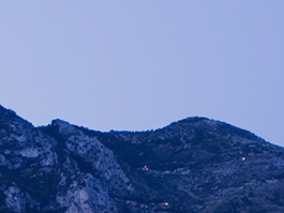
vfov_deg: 7.0
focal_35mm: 203
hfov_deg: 9.7
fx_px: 1666
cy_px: 453
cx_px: 9
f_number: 8
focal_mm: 35
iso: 200
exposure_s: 2
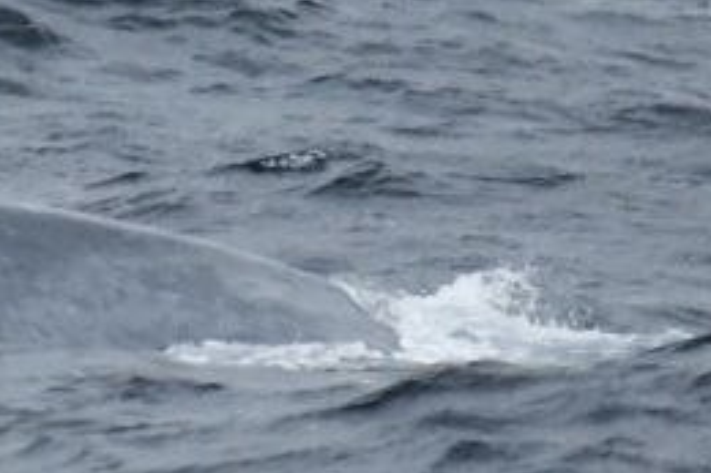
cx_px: -375
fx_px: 36454
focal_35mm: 1847
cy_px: 286
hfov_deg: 1.1
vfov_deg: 0.7
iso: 5000
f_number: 6.3
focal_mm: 600
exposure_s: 1/8000
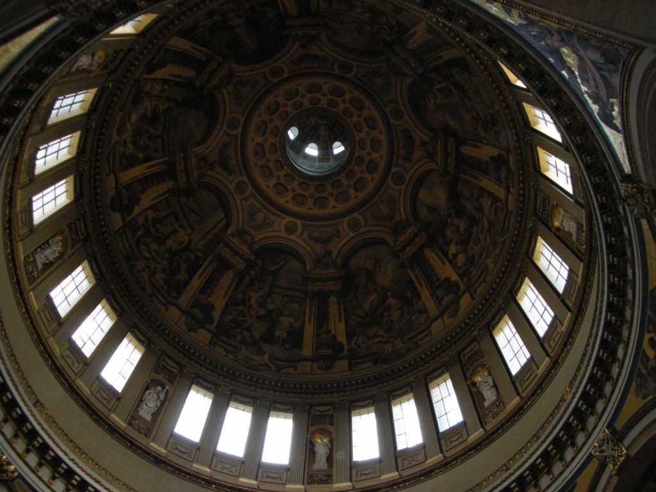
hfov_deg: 52.6
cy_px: 246
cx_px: 328
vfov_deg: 40.7
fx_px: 663
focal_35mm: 35
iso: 200
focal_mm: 5.8
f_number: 3
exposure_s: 1/60.1
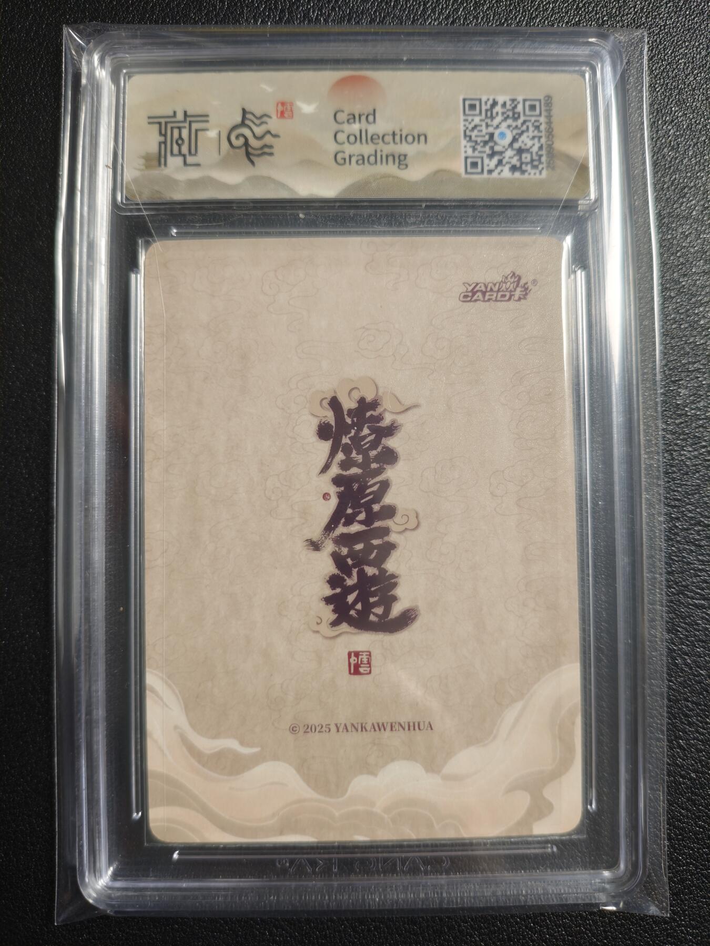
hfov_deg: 53.1
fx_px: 711
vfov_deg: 67.3
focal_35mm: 26
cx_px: 355
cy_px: 473
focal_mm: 4.94
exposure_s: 1/60
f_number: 1.5
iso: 400
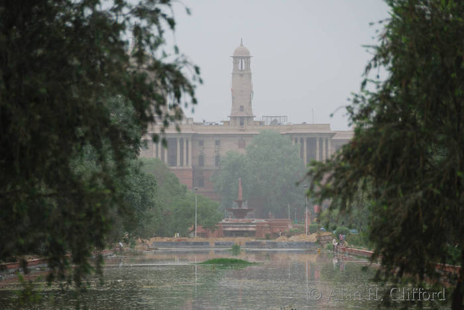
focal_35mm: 300
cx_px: 232
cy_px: 155
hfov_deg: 6.9
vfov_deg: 4.6
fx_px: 3870
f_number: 5.6
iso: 100
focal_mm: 200
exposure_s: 1/125
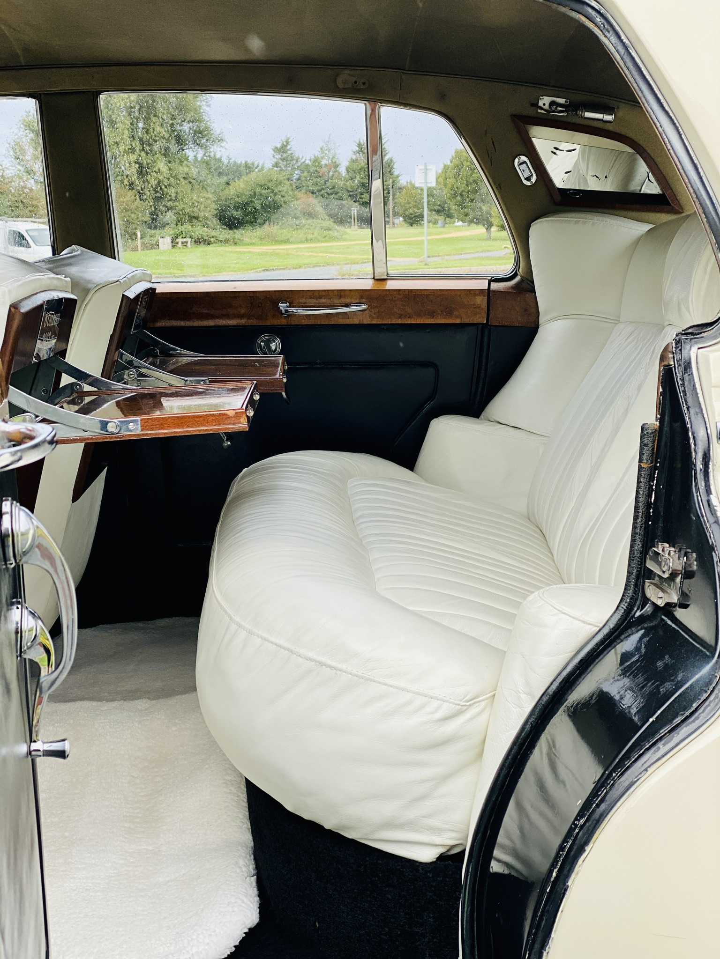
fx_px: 1442
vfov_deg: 36.8
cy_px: 480
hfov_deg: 28.0
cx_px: 360
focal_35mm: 52
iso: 20
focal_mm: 6
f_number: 2
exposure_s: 1/533
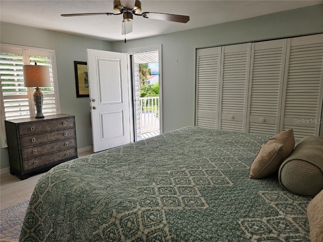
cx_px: 162
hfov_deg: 73.9
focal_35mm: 23
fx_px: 215
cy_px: 121
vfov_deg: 58.9
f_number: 1.8
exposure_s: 1/165
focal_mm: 5.4
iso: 25
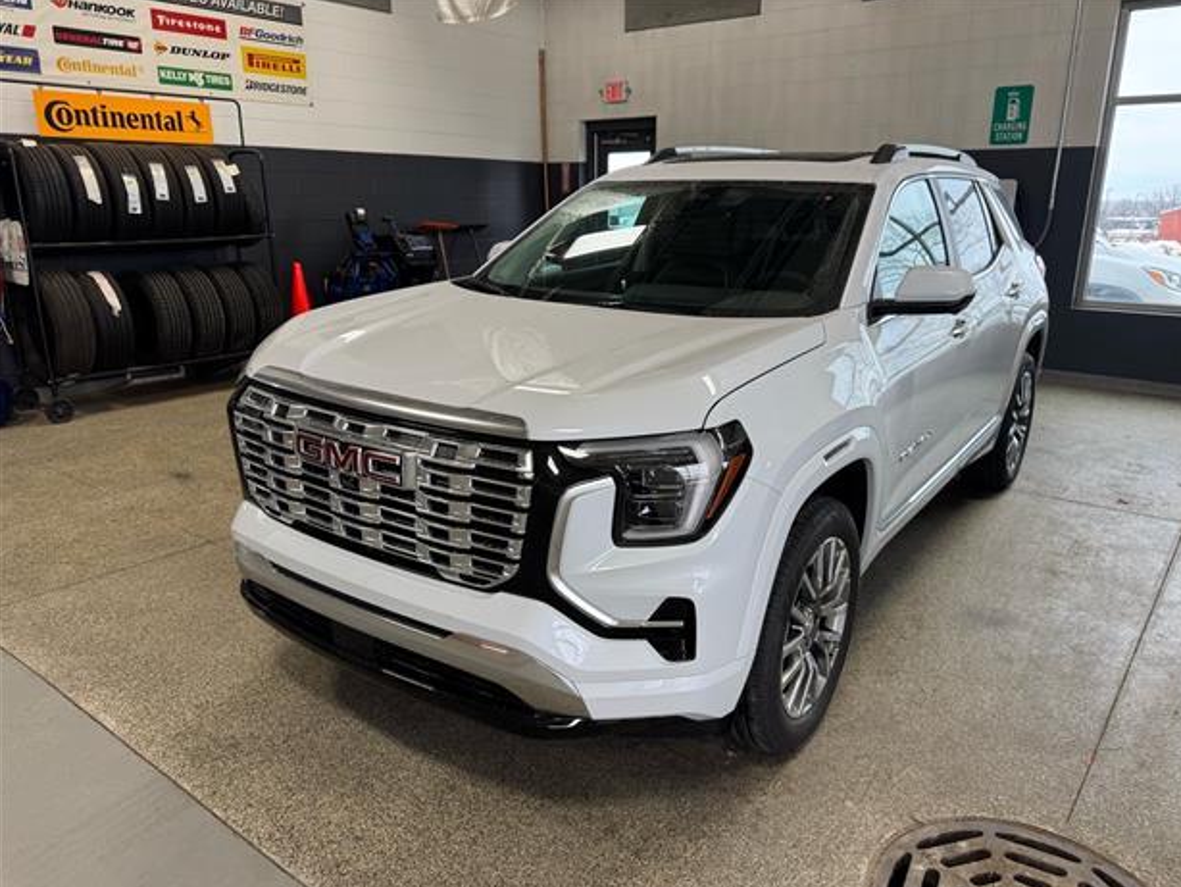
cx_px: 614
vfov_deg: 54.9
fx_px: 853
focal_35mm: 25
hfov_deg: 69.3
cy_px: 456
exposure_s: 1/120
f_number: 1.78
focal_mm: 6.76
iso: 125
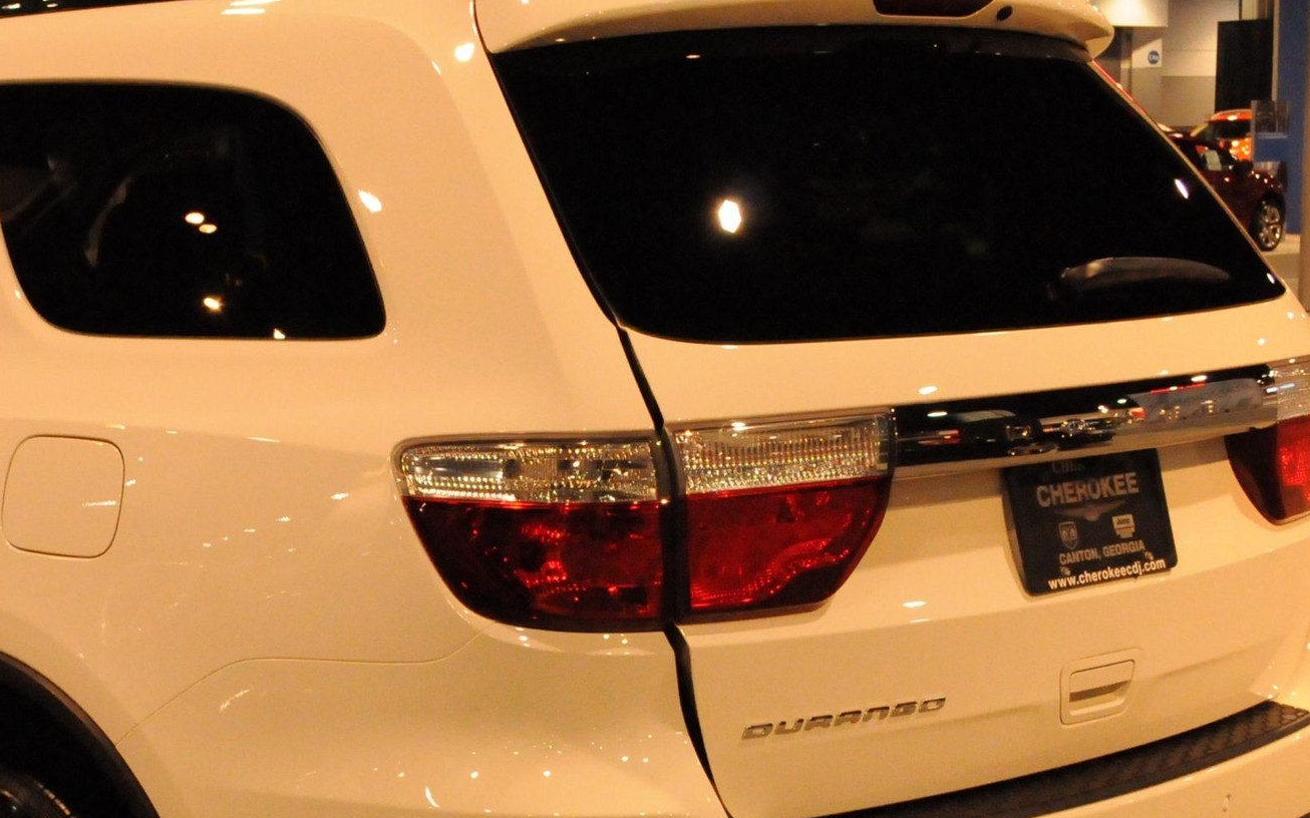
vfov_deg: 17.0
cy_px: 634
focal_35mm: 76
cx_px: 284
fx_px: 2713
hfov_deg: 26.7
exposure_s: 1/100
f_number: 8
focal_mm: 26
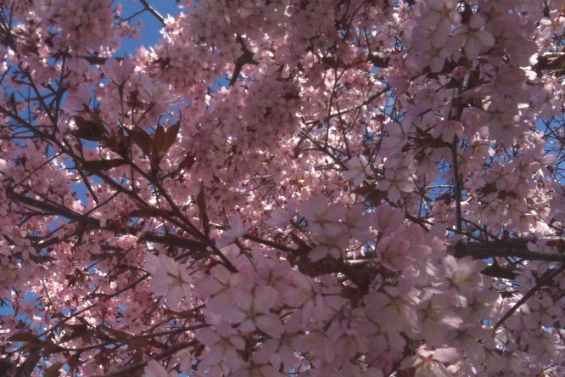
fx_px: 879
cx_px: 147
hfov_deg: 34.9
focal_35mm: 56
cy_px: 273
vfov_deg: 24.0
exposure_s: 1/549
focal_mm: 3.85
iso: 64
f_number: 2.8
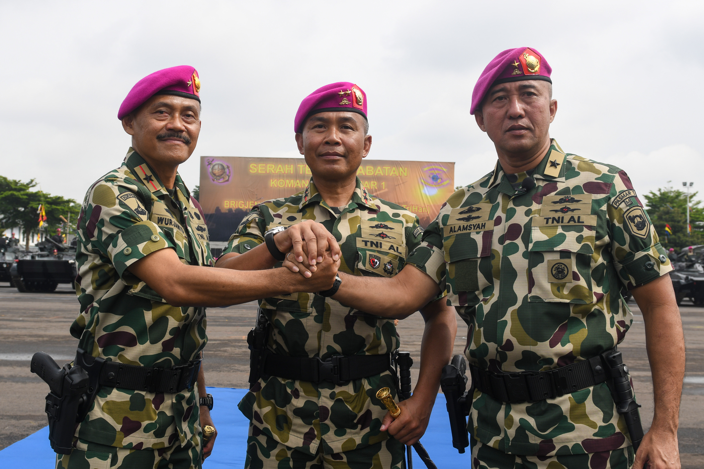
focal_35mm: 40
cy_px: 234
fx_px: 792
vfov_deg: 33.0
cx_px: 352
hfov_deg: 47.9
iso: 100
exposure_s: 1/200
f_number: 7.1
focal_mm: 27
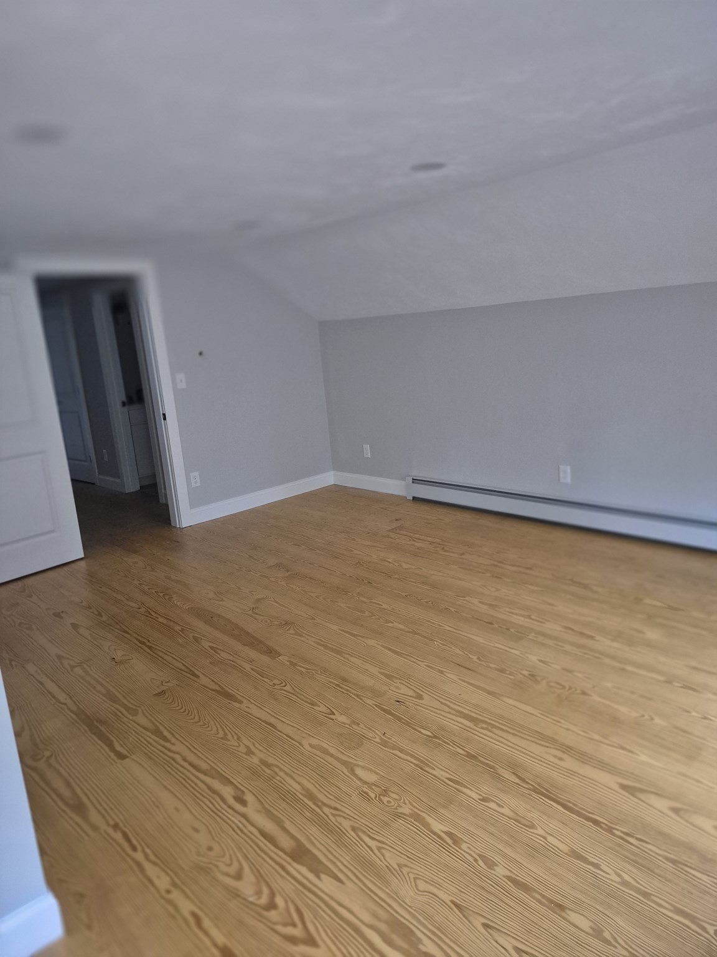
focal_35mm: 23
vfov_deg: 73.9
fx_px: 635
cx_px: 358
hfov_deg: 58.9
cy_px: 478
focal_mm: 5.4
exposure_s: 1/60
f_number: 1.8
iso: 1250
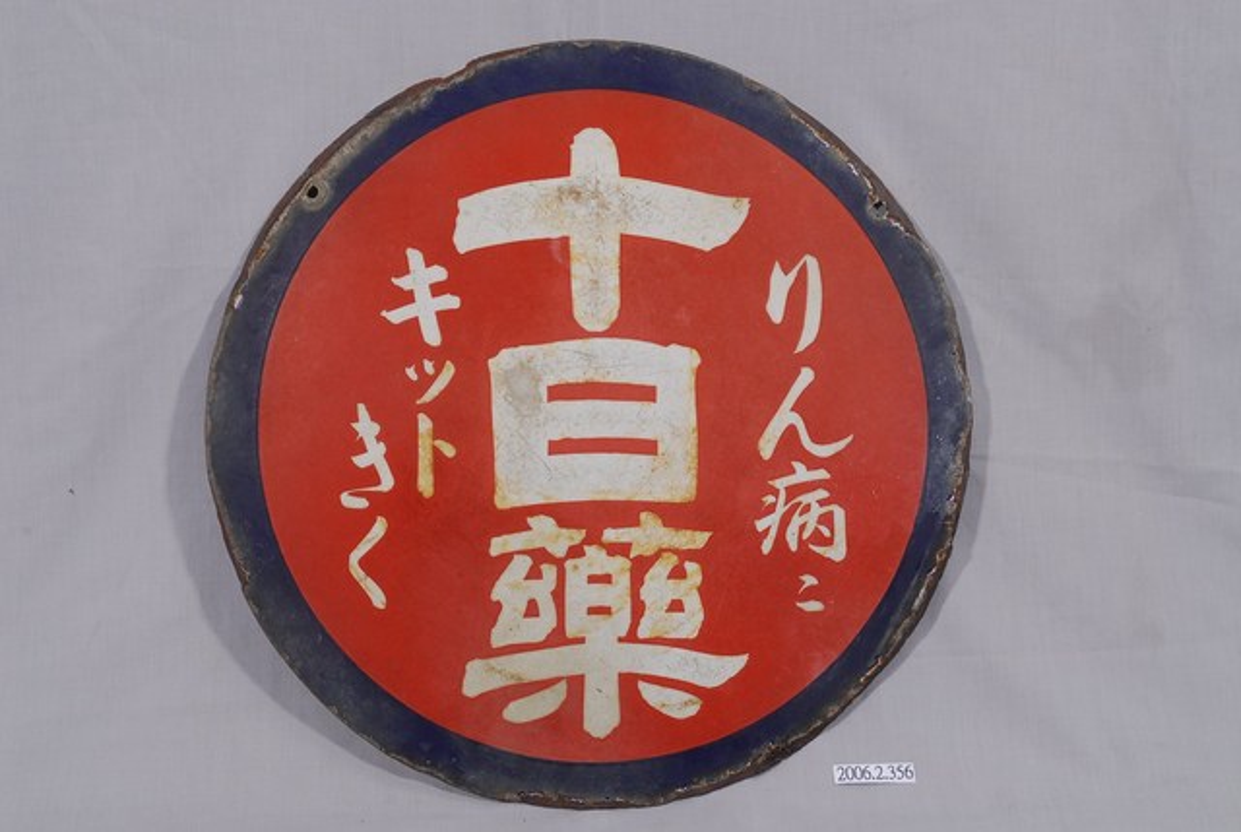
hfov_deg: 35.0
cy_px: 416
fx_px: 1968
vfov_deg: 23.9
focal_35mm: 57
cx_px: 620
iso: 100
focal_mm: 38
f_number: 14
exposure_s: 1/80
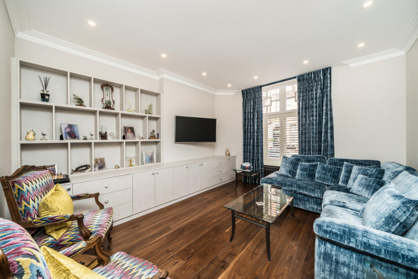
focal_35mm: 12
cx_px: 209
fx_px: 139
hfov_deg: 112.6
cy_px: 140
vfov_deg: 90.0
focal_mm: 12
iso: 640
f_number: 11
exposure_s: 1/60
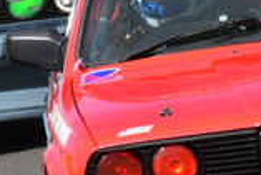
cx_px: 259
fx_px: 23294
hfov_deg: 0.6
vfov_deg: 0.4
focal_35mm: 3210
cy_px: 118
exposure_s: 1/640
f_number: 13
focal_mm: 420
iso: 640
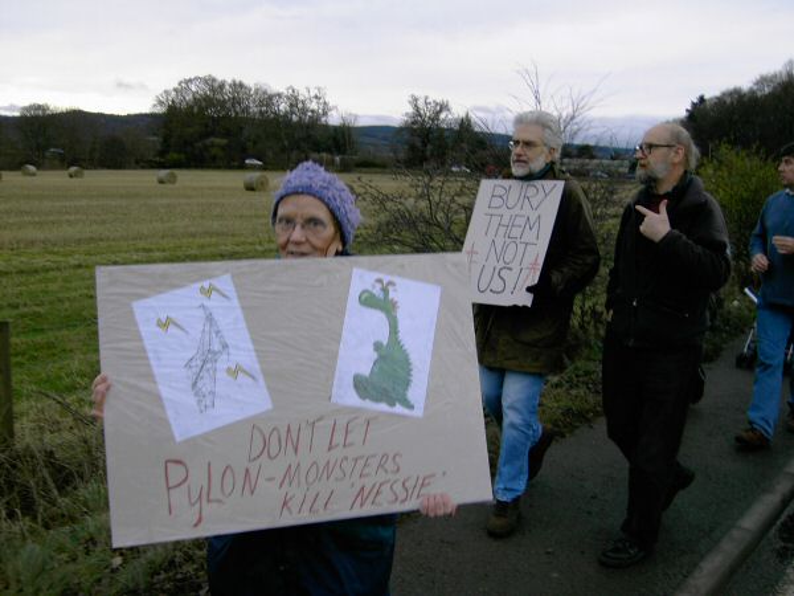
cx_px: 397
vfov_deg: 40.7
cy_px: 298
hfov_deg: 52.6
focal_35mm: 35
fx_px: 803
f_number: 4
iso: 100
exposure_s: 1/80
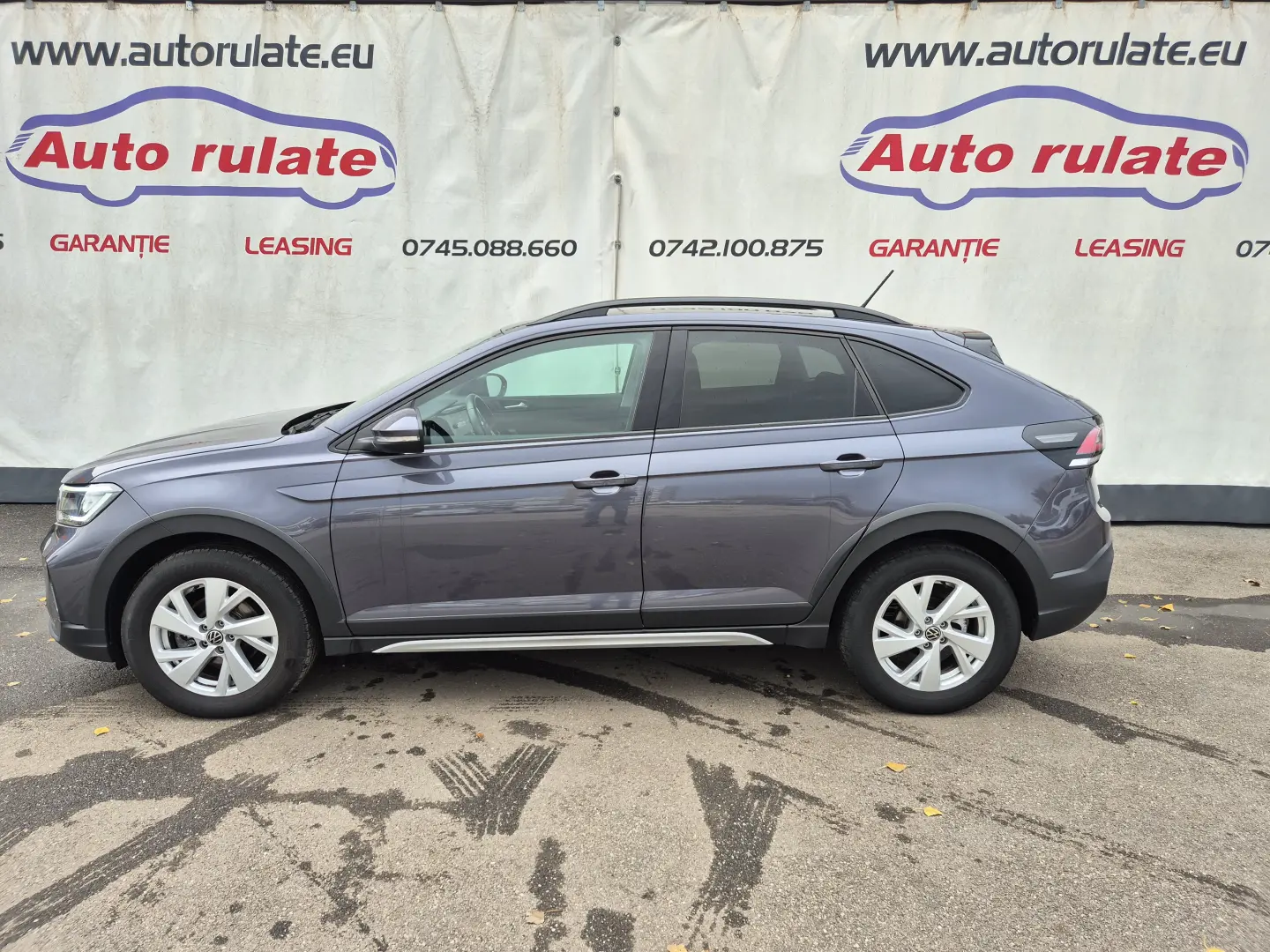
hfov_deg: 73.9
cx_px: 635
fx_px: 844
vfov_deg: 58.9
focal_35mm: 23
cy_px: 476
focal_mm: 5.4
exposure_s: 1/180
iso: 80
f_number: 1.8
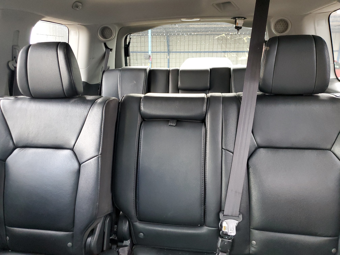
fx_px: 255
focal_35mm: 26
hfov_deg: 67.3
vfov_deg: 53.1
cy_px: 128
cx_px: 170
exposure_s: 1/60.2
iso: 365
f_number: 1.5
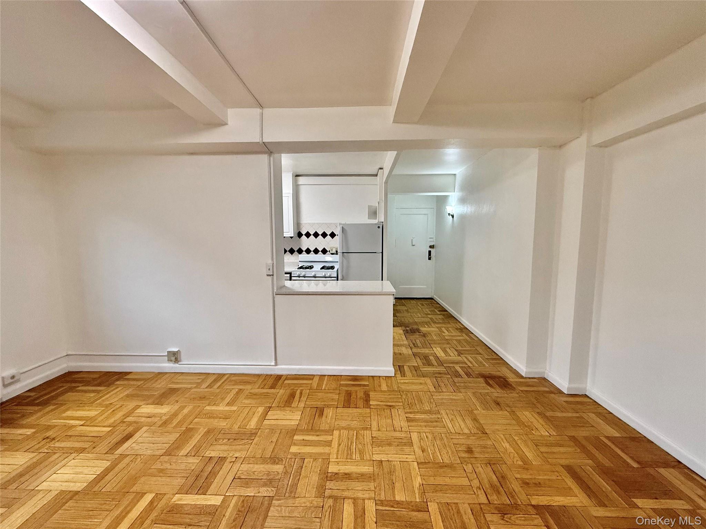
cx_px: 353
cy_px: 264
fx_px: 286
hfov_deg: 102.1
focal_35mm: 14
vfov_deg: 85.7
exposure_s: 1/120
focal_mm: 2.22
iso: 320
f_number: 2.2
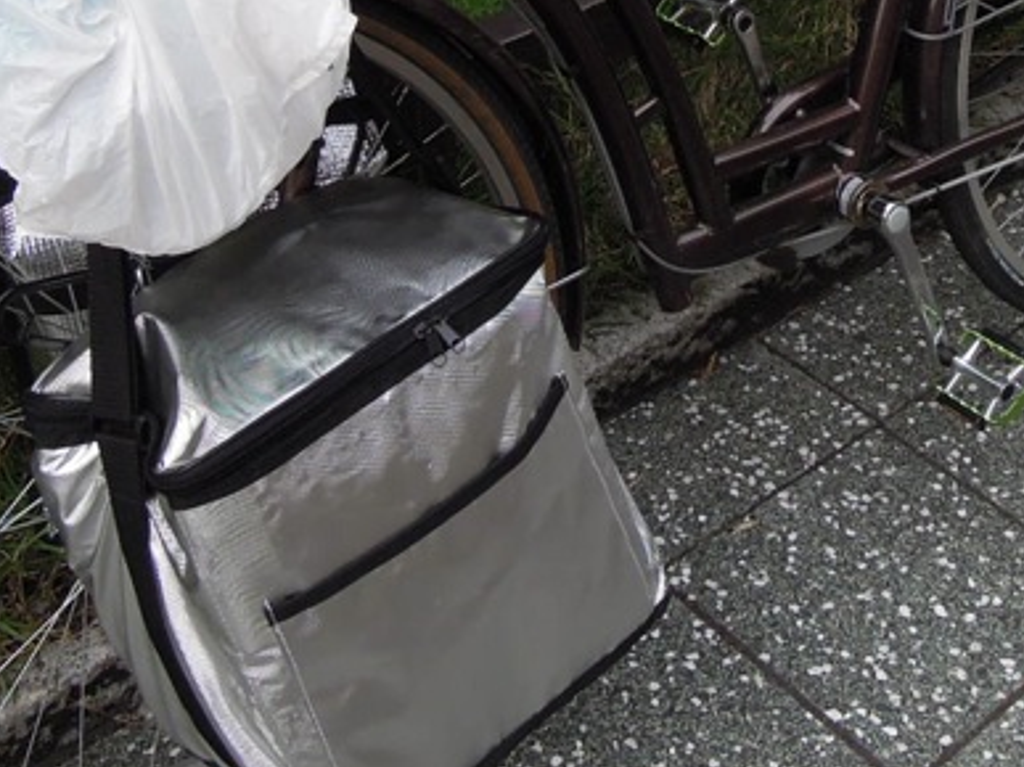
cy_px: -74
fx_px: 1833
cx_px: 677
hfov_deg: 31.0
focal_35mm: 62
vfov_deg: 22.3
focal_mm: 4.3
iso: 160
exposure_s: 1/320
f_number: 2.8
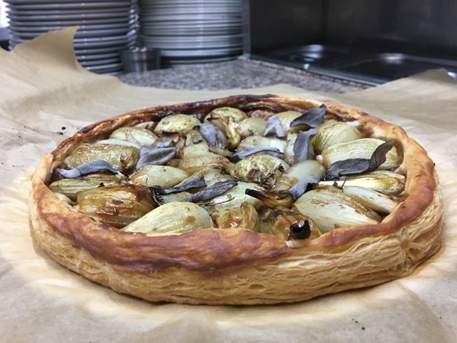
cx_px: 228
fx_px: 383
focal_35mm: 29
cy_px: 172
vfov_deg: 48.2
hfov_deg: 61.7
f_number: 2.2
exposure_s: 1/33
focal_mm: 4.15
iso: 160
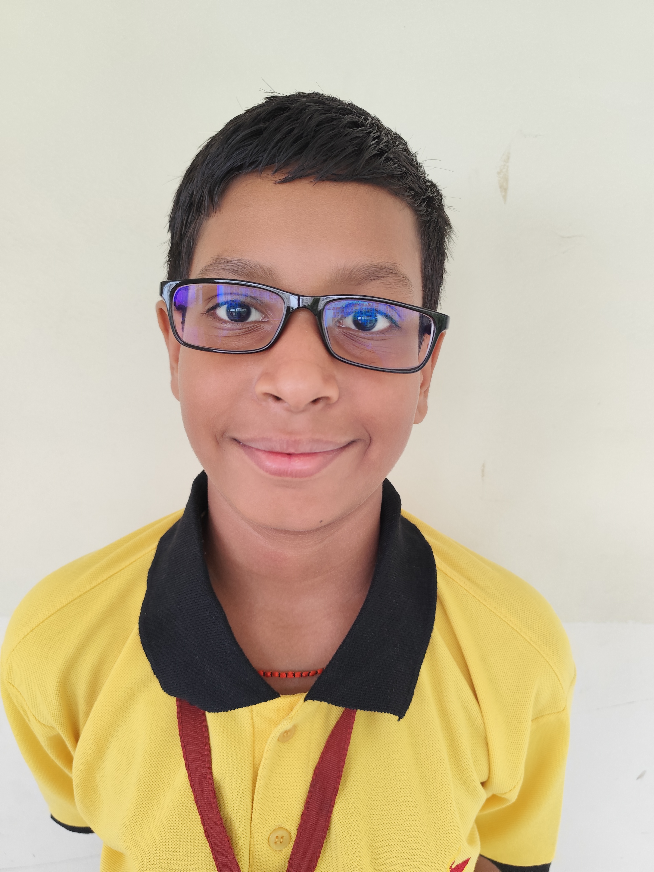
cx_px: 327
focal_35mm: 23
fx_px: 579
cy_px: 436
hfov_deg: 58.9
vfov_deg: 73.9
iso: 200
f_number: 1.65
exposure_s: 1/100
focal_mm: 6.19
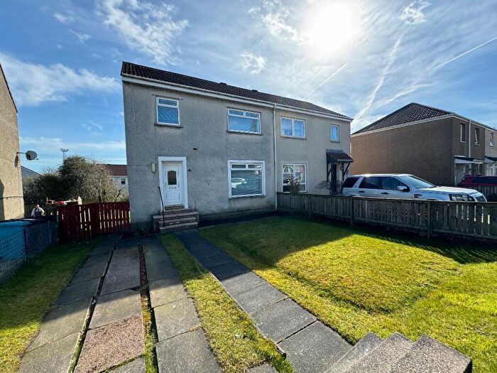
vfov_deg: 85.7
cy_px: 186
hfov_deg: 102.1
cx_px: 248
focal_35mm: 14
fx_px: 201
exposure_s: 1/620
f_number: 2.2
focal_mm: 2.22
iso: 40
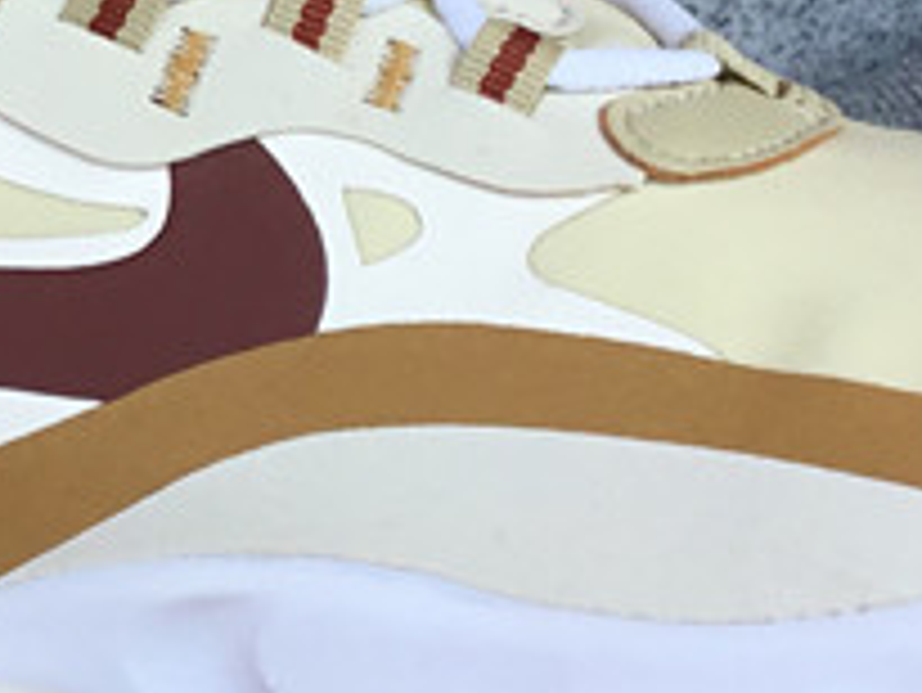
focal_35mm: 136
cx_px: 54
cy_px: 272
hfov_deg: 14.3
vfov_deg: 10.9
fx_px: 3624
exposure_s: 1/721
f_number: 2.4
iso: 25
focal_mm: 3.3
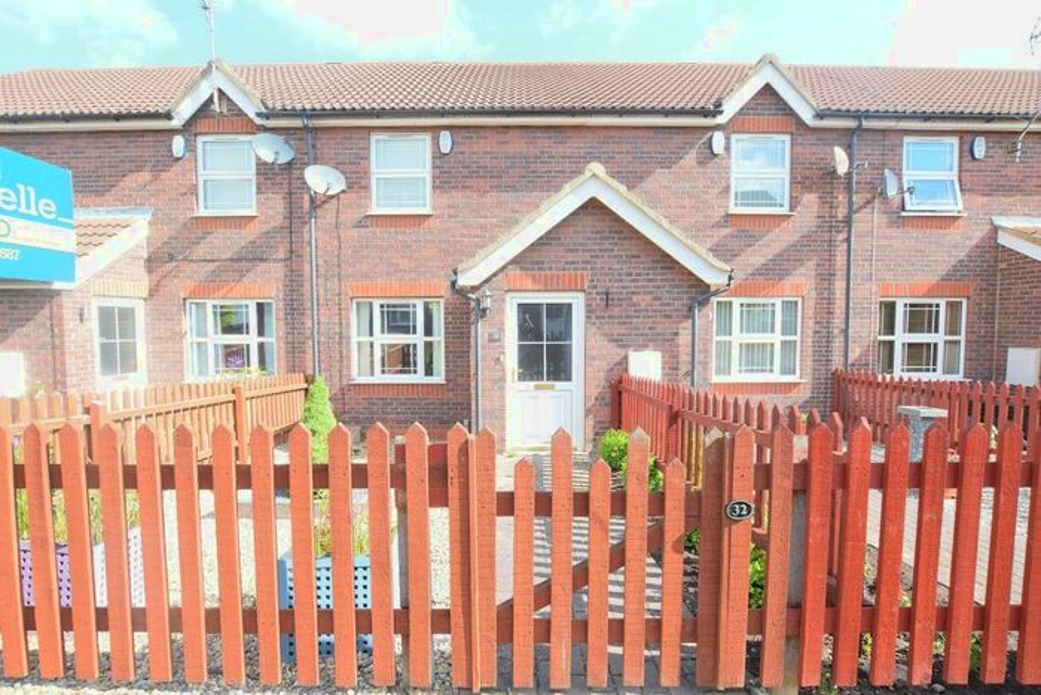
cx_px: 520
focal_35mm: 16
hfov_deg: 95.0
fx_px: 477
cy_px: 348
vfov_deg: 72.1
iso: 400
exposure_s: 1/160
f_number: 6.3
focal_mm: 11
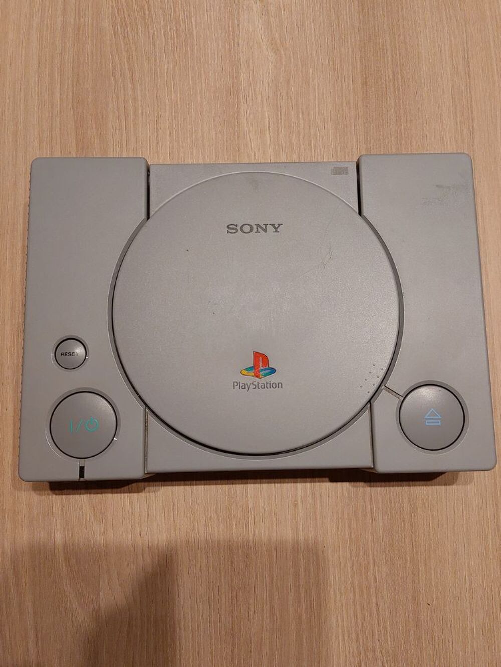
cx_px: 250
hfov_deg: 56.8
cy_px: 334
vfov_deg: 71.6
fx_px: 463
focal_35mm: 24
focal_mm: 5.23
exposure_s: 1/50
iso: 320
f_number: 1.8
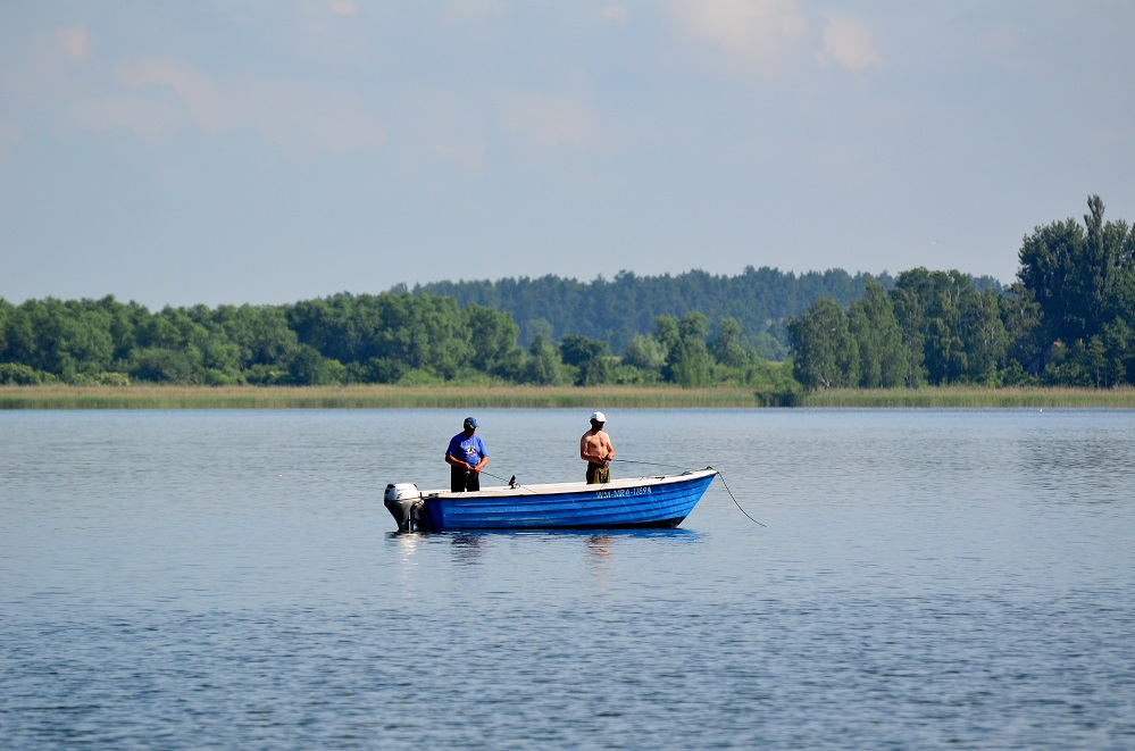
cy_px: 376
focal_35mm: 330
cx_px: 568
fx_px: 10379
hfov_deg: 6.3
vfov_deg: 4.1
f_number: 5.3
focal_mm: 220
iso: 400
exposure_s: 1/2000
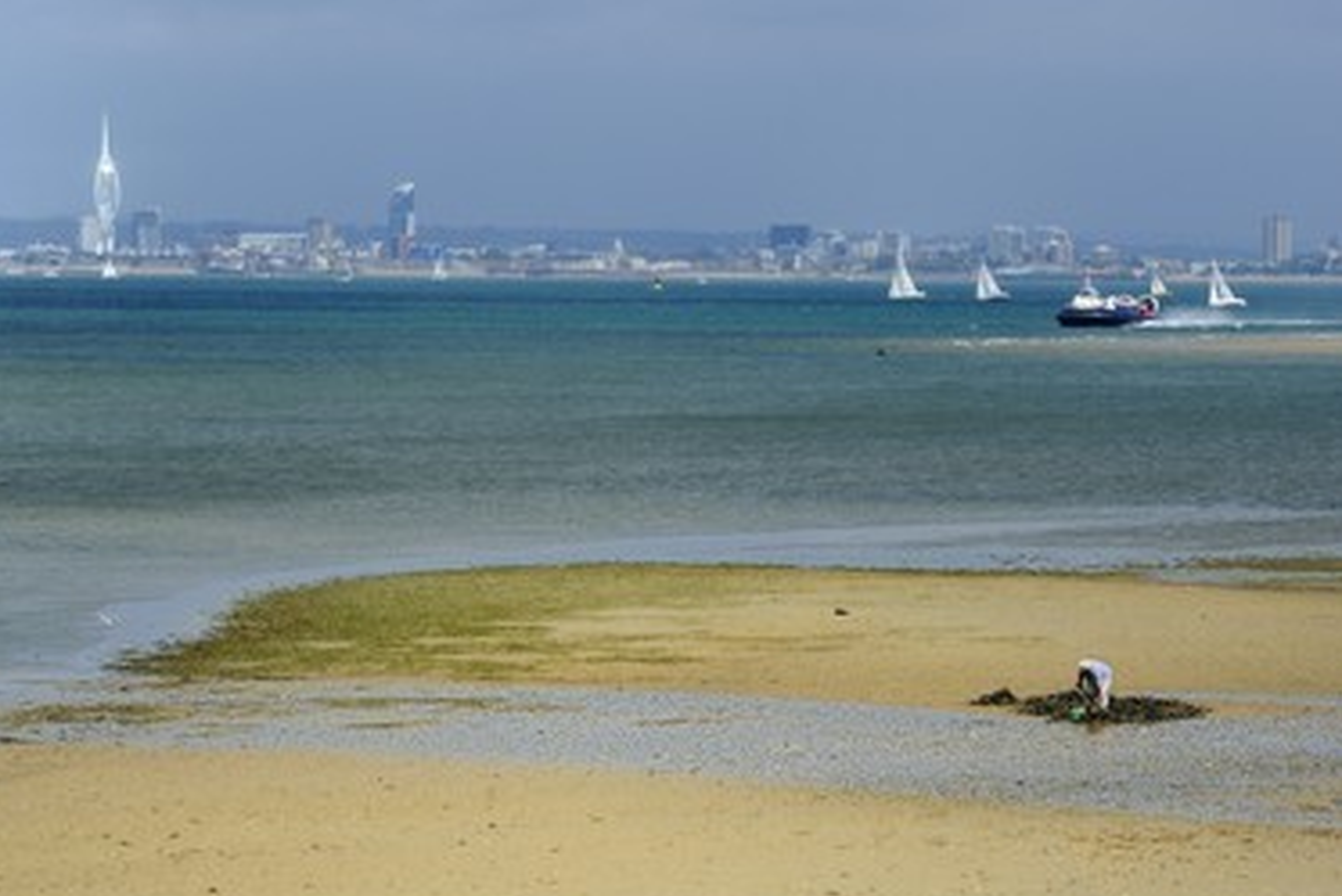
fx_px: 6712
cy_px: 417
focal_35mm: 180
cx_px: 594
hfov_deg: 11.4
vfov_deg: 7.6
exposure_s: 1/320
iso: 200
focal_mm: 160
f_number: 14
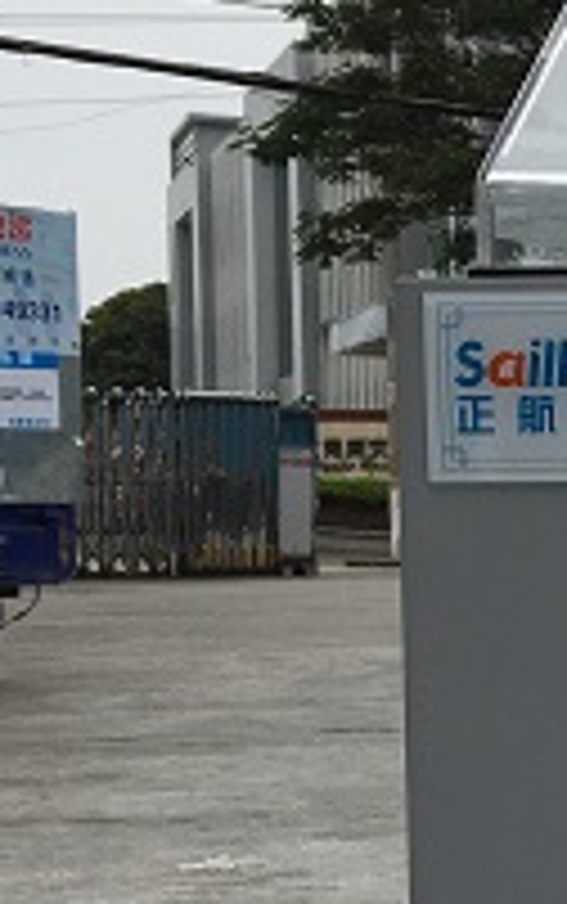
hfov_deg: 10.5
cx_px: 1364
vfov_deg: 19.3
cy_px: 677
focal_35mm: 107
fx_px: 2640
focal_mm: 4.15
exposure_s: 1/1538
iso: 25
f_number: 2.2
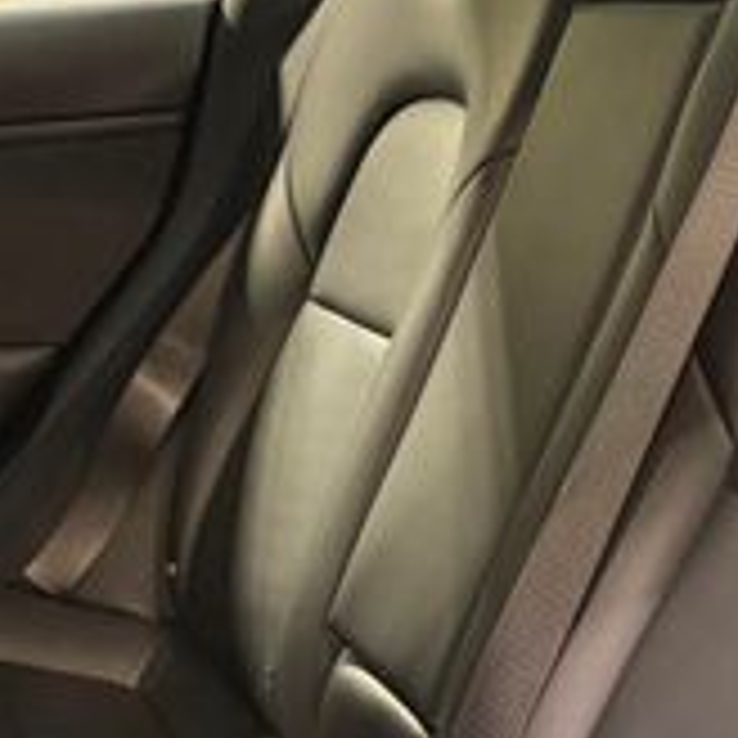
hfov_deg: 20.6
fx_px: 2002
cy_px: 450
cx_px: 140
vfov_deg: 20.9
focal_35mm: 83
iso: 800
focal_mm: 6.76
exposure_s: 1/40
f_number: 1.78
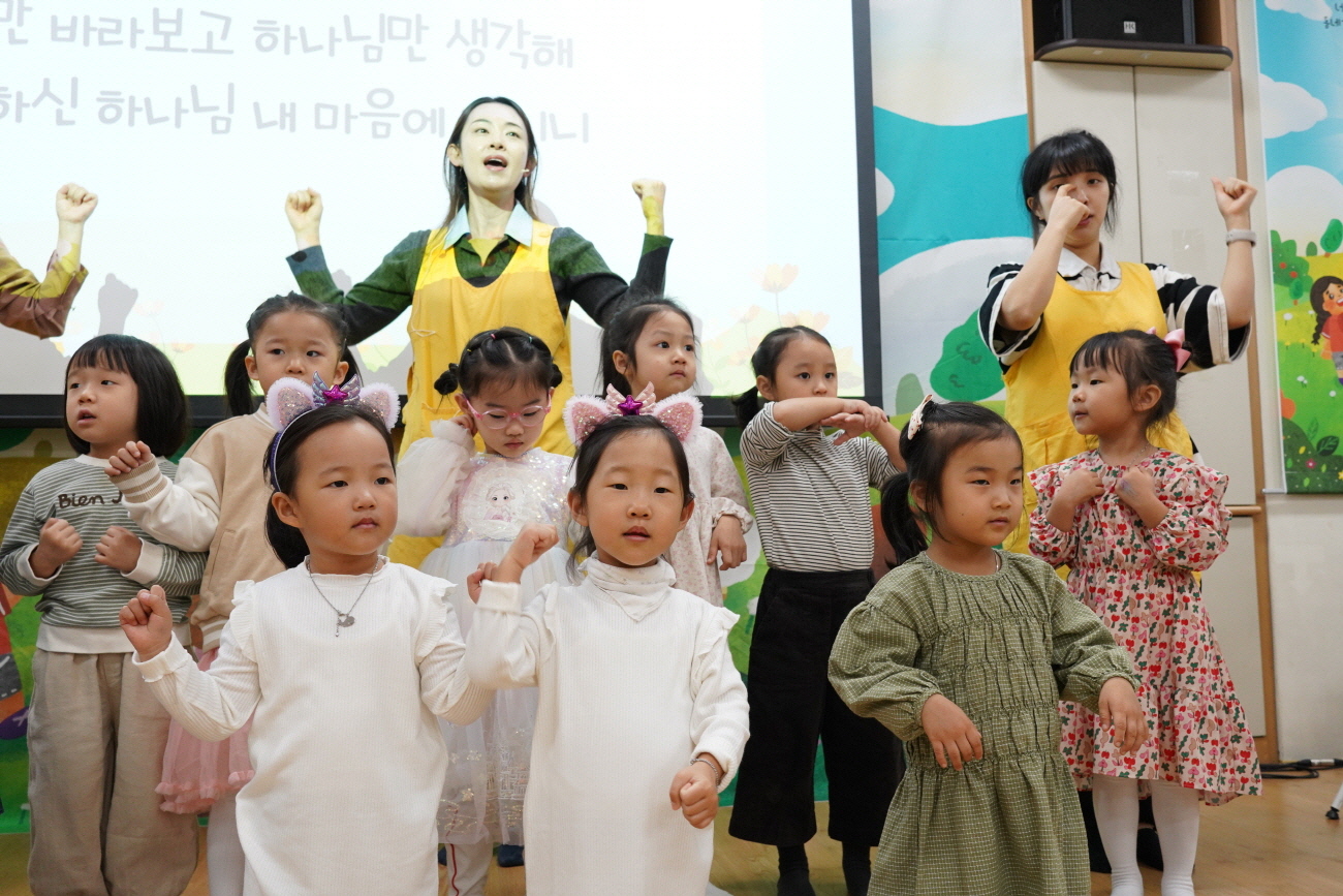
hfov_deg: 55.8
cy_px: 448
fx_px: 1268
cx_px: 672
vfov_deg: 38.9
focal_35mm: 34
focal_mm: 34
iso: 2500
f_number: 5.6
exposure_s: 1/125
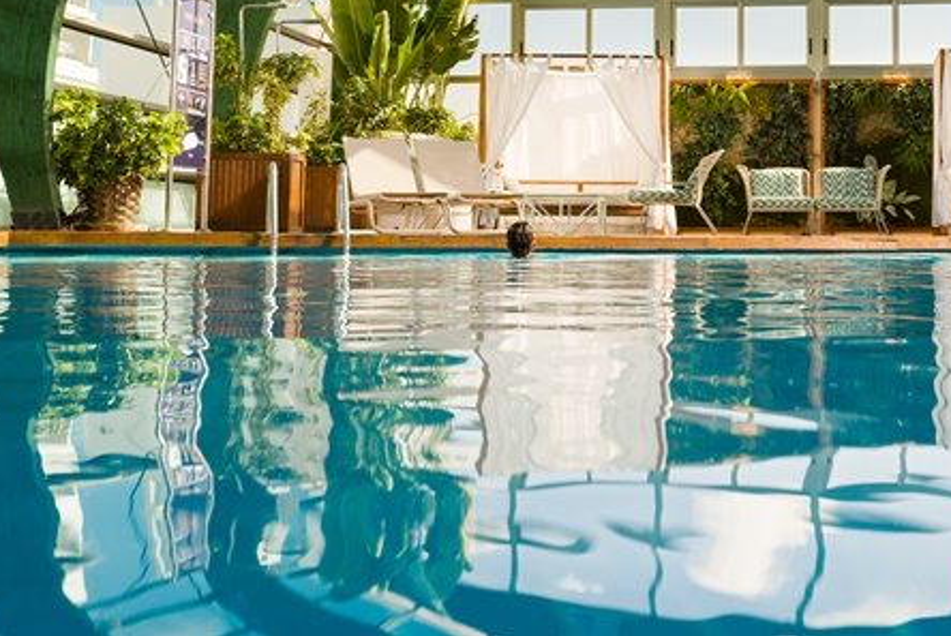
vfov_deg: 21.2
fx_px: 1666
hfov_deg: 31.2
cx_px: 737
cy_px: 66
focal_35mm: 63
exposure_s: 1/180
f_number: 8
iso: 100
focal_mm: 35
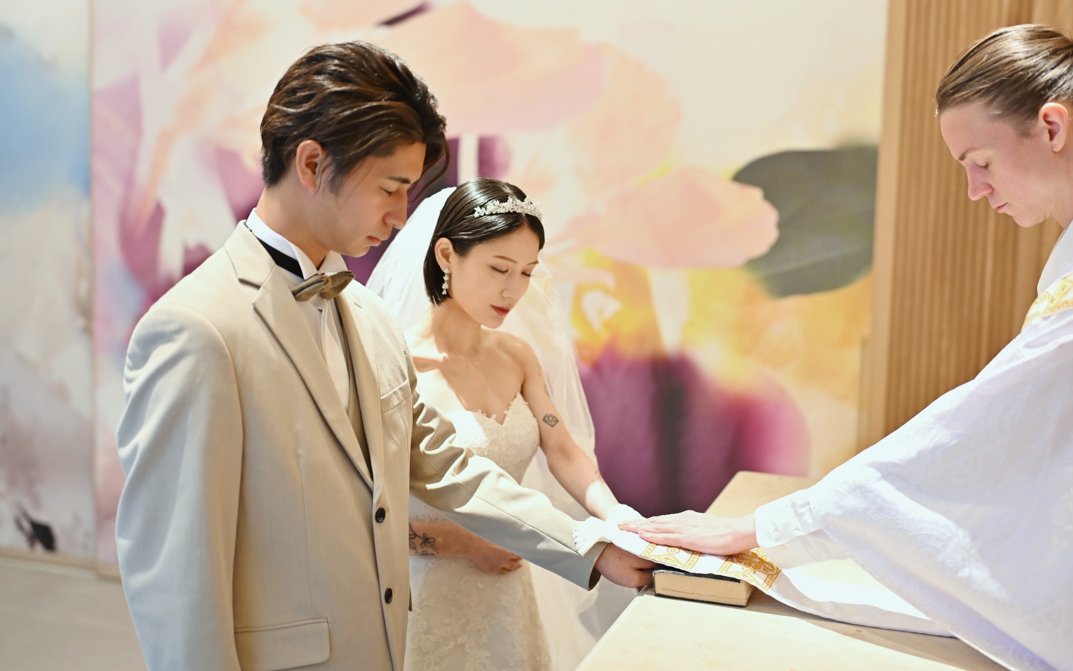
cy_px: 316
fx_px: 1053
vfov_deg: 35.3
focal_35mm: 36
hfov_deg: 54.0
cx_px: 536
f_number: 1.6
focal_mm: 35
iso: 800
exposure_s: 1/400
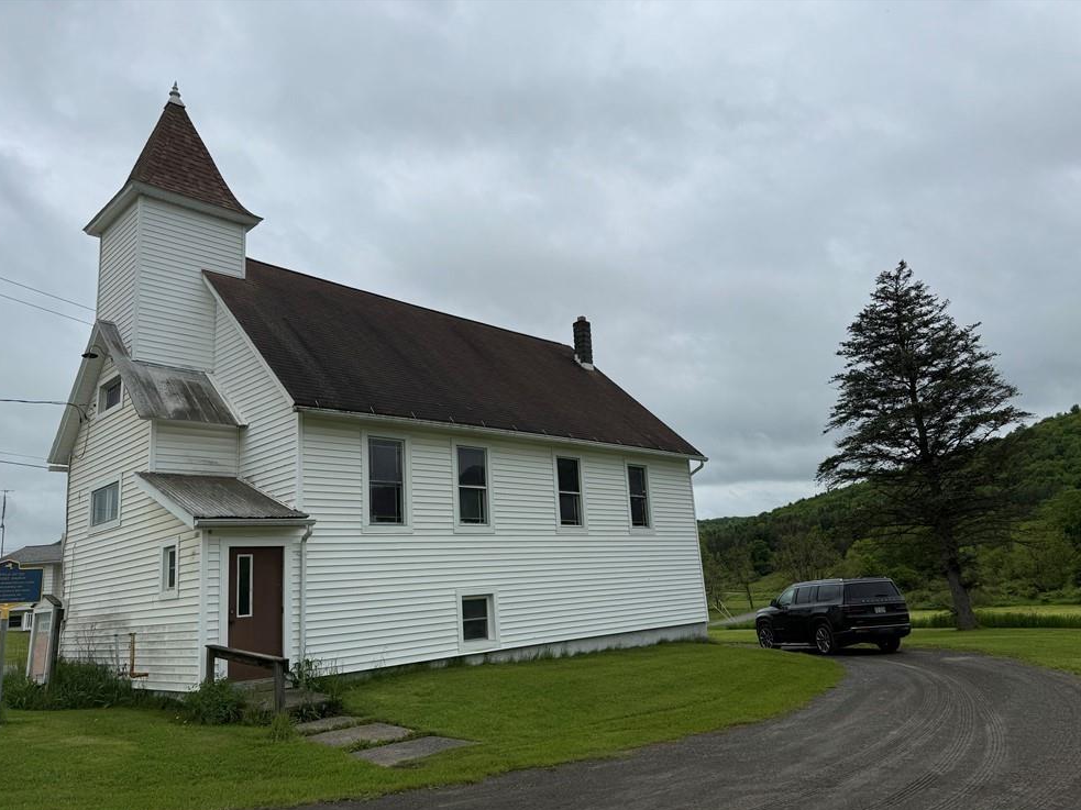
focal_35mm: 25
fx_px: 781
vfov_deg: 54.9
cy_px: 420
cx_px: 536
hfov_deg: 69.4
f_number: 1.78
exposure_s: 1/6711
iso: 80
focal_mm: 6.76
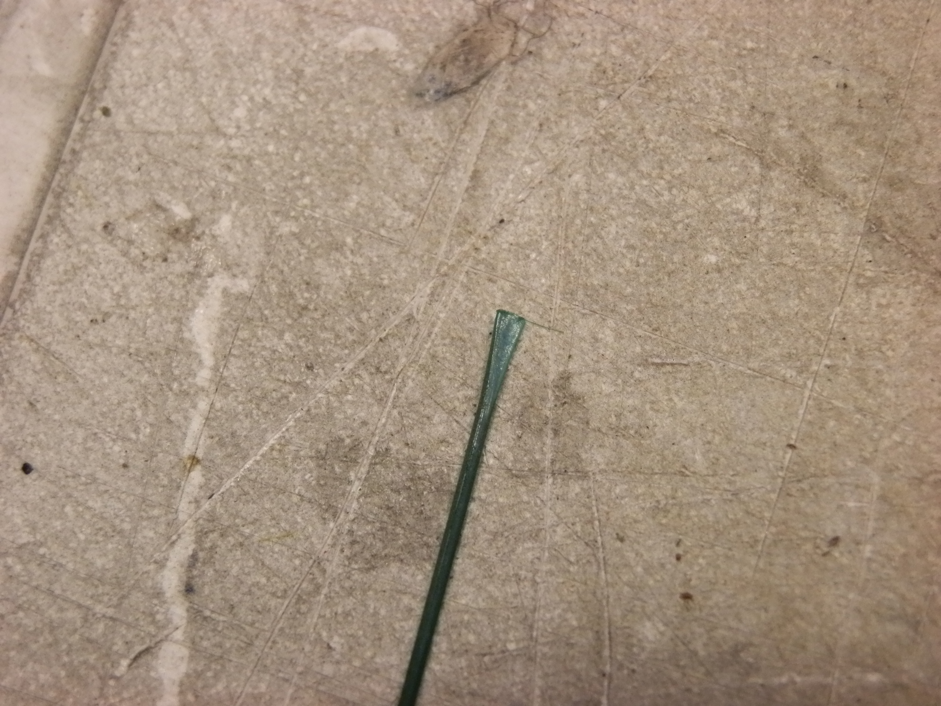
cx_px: 470
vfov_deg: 24.0
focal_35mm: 61
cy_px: 353
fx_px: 1658
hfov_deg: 31.7
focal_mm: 10.99
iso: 400
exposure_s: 1/160
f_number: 3.7
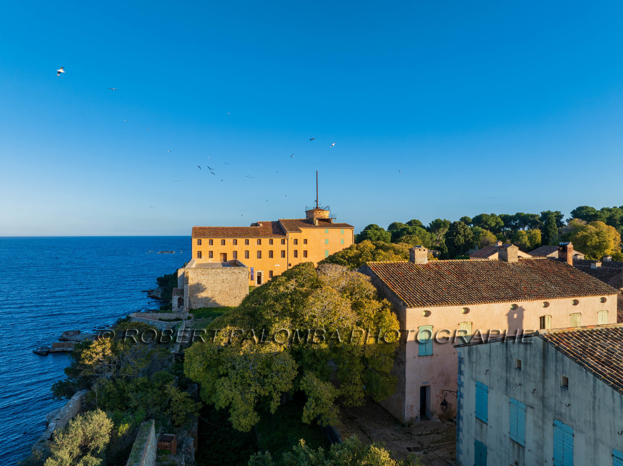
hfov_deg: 71.6
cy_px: 233
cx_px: 312
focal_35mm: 24
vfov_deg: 56.8
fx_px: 432
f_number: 9
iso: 100
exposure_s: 1/100
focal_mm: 12.3
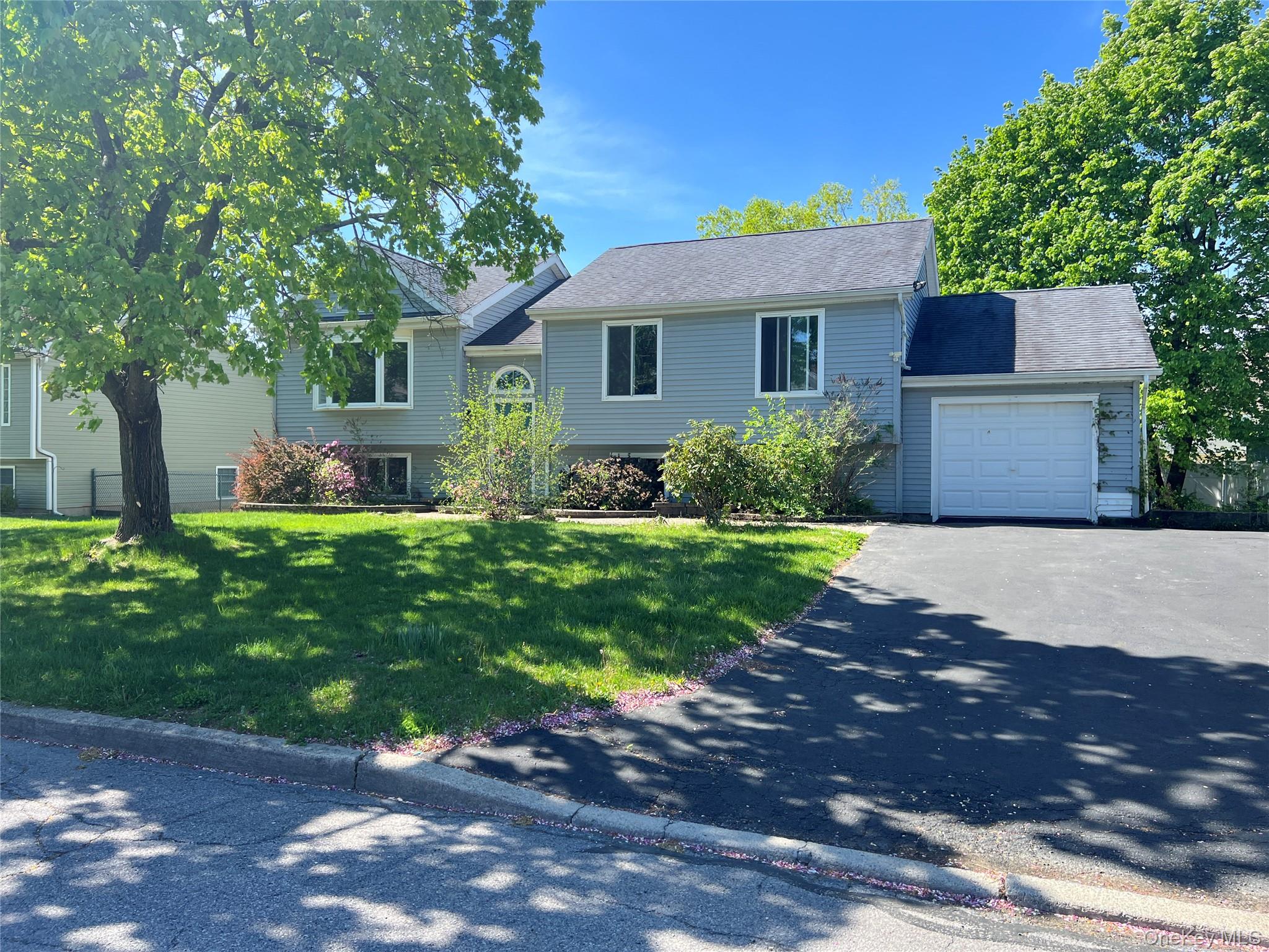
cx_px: 634
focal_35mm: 26
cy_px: 476
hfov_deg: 67.3
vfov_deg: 53.1
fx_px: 953
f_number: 1.5
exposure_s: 1/1089
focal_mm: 5.7
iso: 50
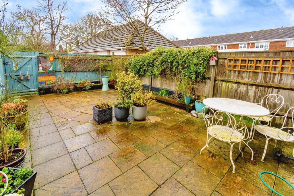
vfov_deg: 77.3
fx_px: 123
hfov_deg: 100.4
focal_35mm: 15
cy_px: 98
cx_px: 147
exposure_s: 1/640
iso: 400
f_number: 7.1
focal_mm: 10
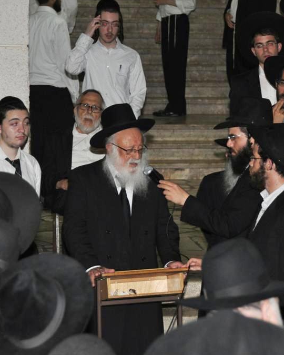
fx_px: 1839
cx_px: 140
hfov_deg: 8.8
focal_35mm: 175
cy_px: 177
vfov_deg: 11.0
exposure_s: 1/60
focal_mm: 82
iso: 800
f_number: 5
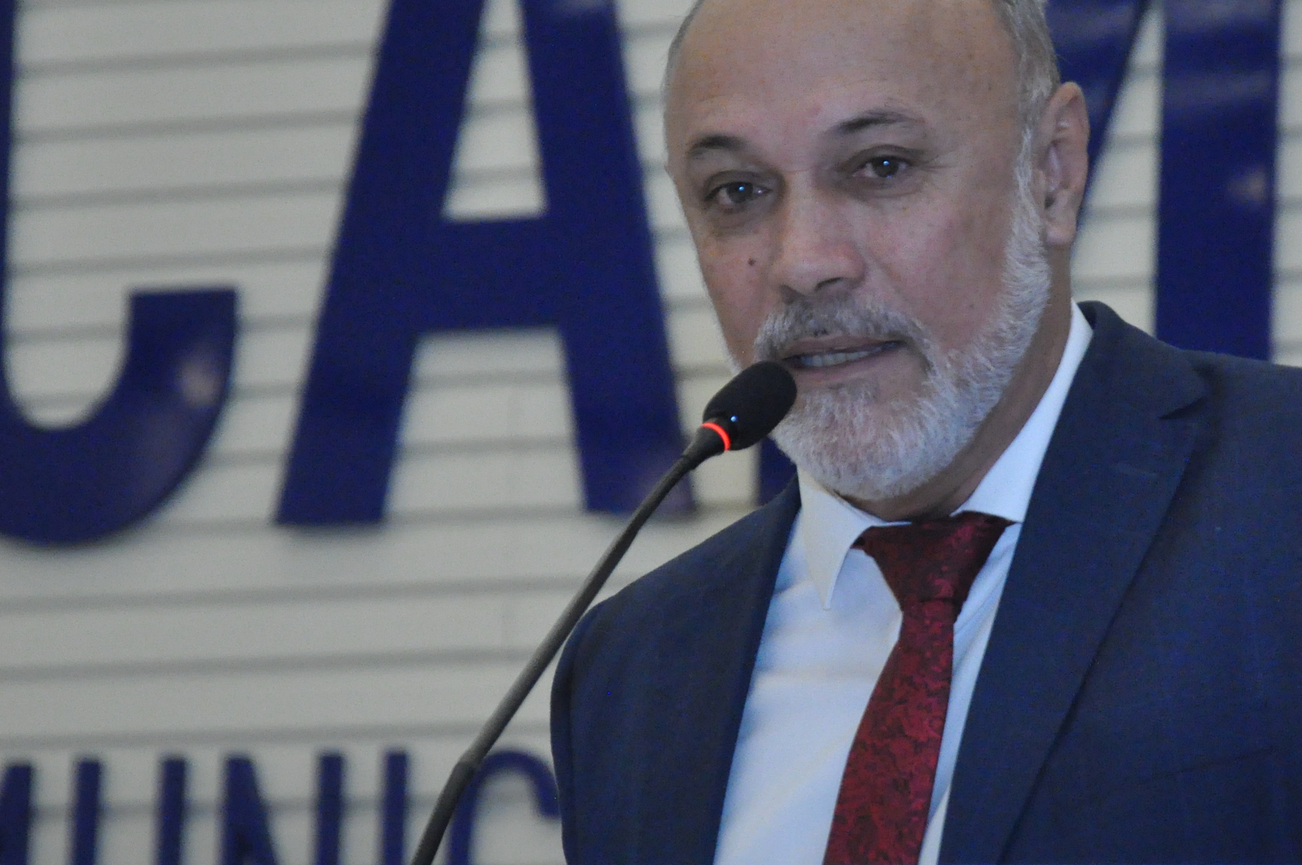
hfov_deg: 7.6
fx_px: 9747
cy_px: 383
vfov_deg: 5.1
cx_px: 963
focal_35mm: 270
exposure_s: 1/160
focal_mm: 105
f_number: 5.6
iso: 3200
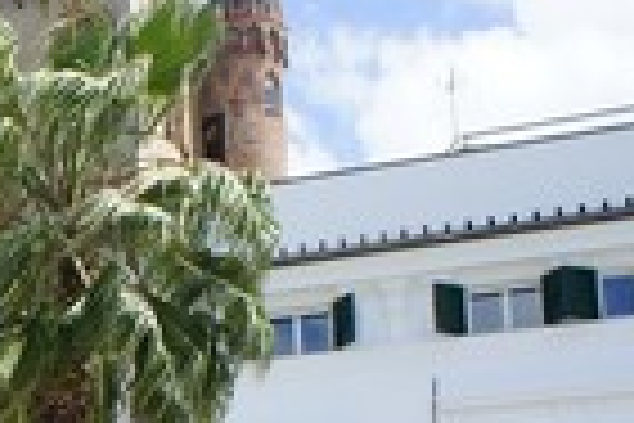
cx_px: -265
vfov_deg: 14.6
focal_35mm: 88
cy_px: 612
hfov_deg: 20.4
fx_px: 1550
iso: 400
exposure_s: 1/250
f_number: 11
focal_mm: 18
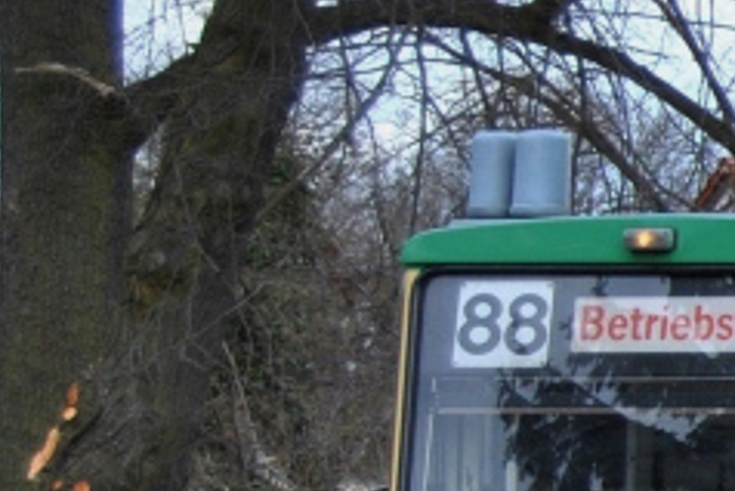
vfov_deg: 4.4
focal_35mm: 311
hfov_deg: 6.2
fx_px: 6353
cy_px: 510
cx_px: 1967
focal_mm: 38
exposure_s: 1/500
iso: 220
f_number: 4.8
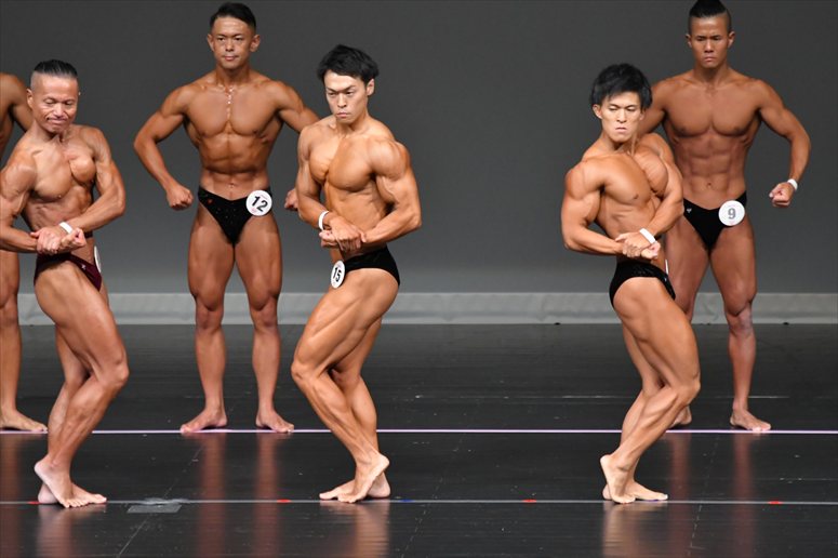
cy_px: 279
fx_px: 8027
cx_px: 419
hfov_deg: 6.0
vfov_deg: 4.0
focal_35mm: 345
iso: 4000
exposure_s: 1/400
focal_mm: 230
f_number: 5.6
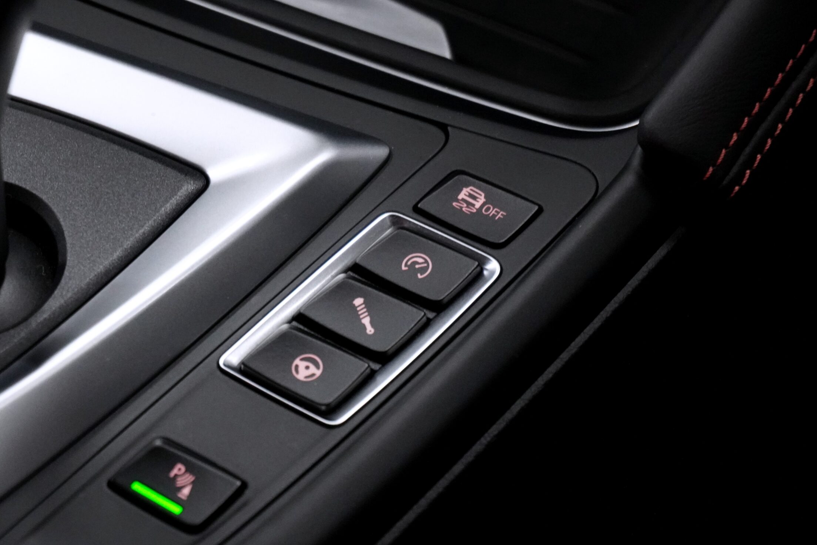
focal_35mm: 87
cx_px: 367
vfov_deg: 15.7
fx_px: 1975
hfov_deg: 23.4
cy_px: 304
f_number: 5.6
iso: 5000
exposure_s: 1/80
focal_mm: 50
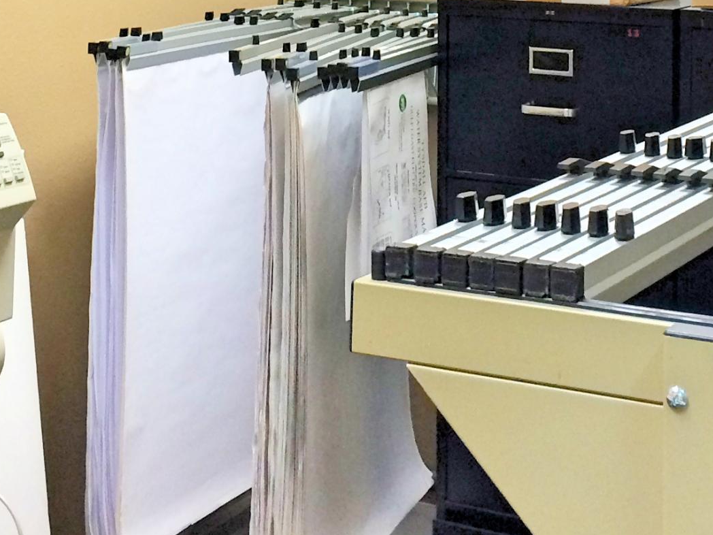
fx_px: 1710
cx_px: 368
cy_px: -189
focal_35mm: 83
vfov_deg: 16.6
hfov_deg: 23.6
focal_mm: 4.15
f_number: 2.2
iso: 50
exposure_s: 1/30
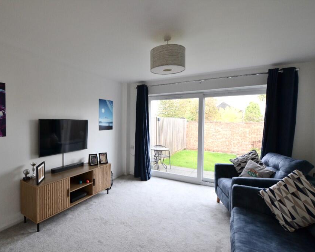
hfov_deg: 88.6
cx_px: 127
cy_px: 127
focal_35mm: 17
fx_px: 158
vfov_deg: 77.0
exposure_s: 1/60
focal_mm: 10
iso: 400
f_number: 5.6
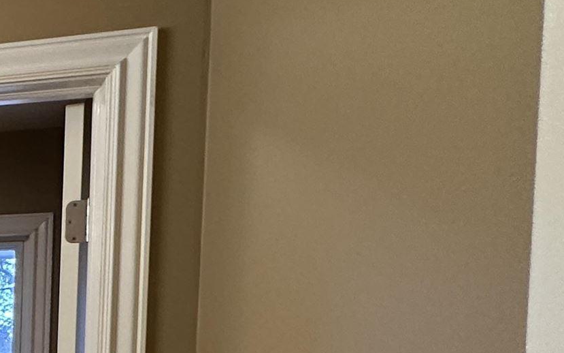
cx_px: -365
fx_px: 845
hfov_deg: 24.3
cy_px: 416
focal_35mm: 55
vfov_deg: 21.9
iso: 250
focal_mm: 2.22
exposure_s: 1/60
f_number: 2.2
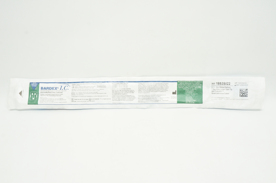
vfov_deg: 36.8
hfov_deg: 53.2
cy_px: 92
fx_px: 276
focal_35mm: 36
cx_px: 138
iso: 400
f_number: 11
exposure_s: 1/15
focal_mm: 24
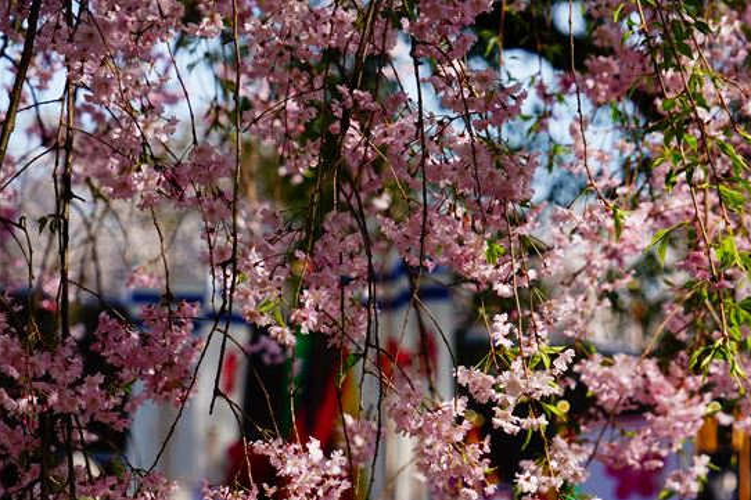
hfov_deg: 11.2
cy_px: 325
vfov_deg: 7.5
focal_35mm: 183
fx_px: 3816
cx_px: 531
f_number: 8
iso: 125
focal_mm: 124
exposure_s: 1/200
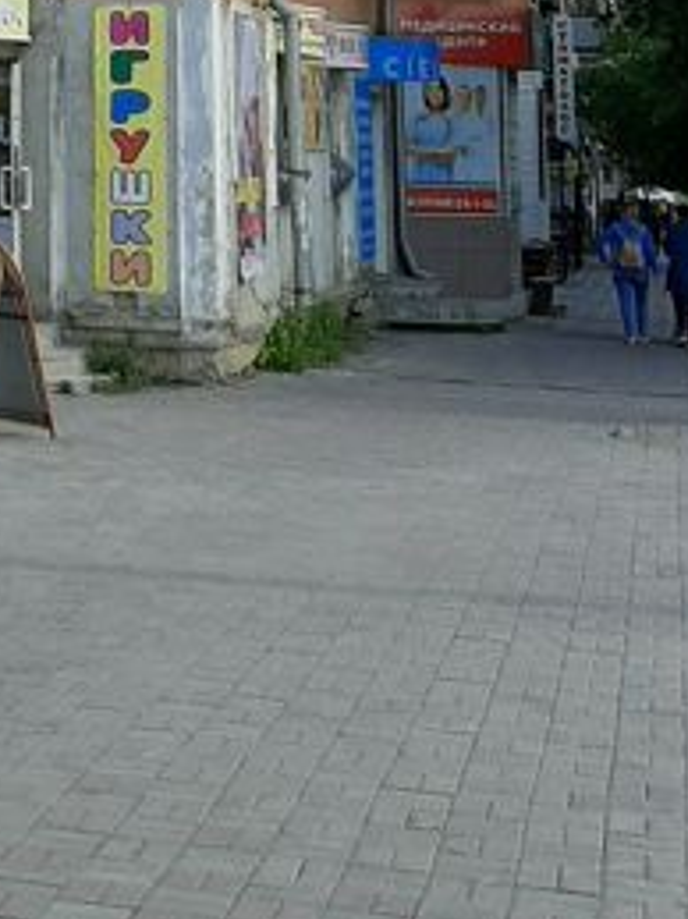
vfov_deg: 20.2
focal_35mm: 89
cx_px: -227
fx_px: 2360
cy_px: -268
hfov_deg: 15.7
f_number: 1.7
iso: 40
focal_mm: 3.93
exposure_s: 1/1364
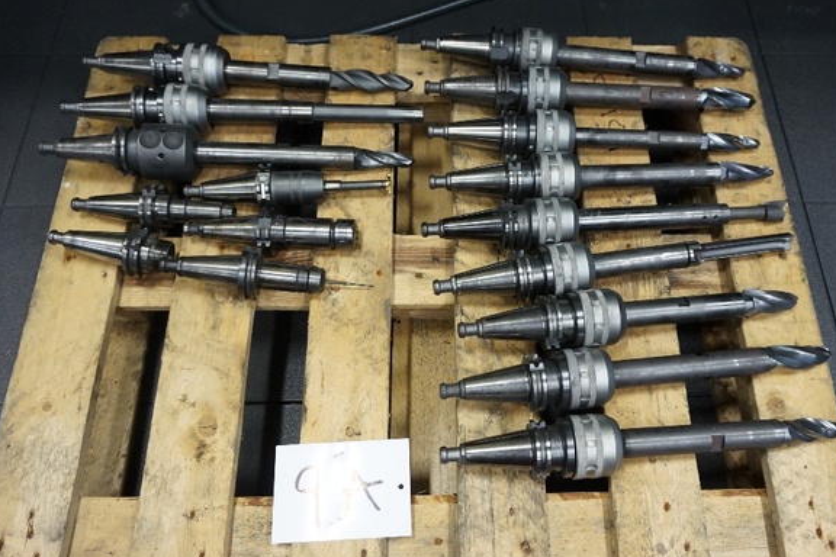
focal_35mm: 30
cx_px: 472
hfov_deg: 61.7
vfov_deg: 43.6
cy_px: 296
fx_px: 697
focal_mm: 16
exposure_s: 1/60
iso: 1600
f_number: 3.5
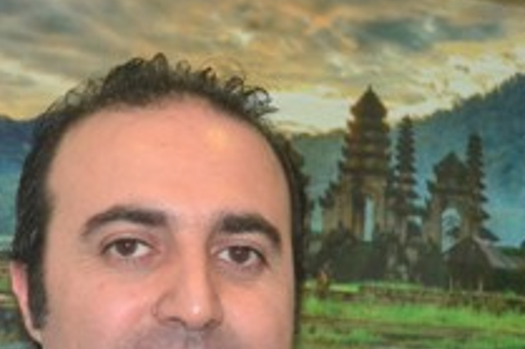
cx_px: 181
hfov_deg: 19.8
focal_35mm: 103
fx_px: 1501
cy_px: 368
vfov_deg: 13.1
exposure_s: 1/200
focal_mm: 32
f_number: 5
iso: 3200
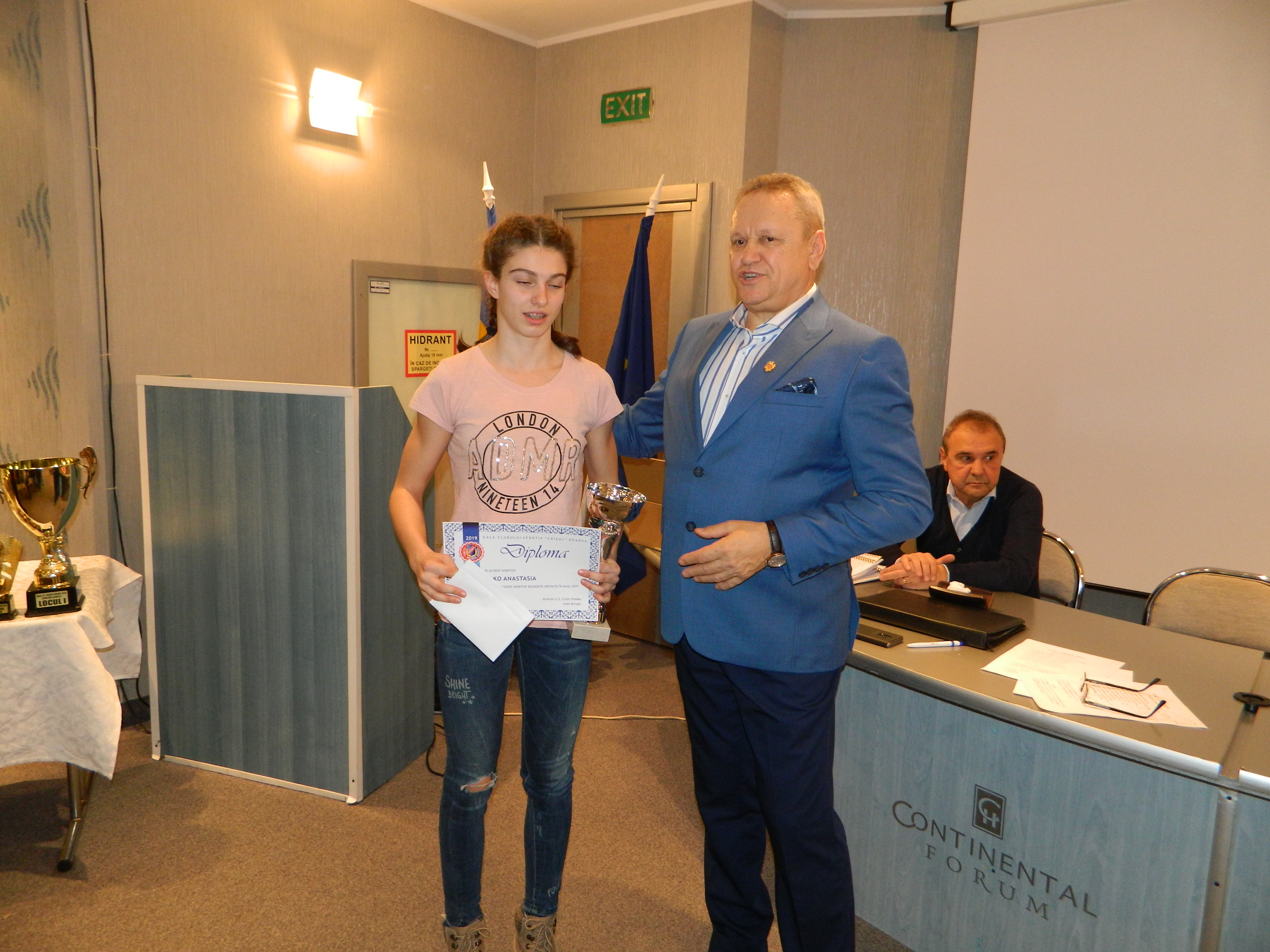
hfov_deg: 69.4
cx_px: 635
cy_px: 476
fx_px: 917
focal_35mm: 25
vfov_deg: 54.9
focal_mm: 4.5
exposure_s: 1/30
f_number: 3.1
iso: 200
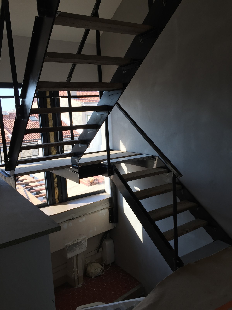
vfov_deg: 61.7
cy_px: 155
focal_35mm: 29
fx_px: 259
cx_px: 116
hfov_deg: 48.2
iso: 32
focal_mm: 4.2
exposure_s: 1/223
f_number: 2.2
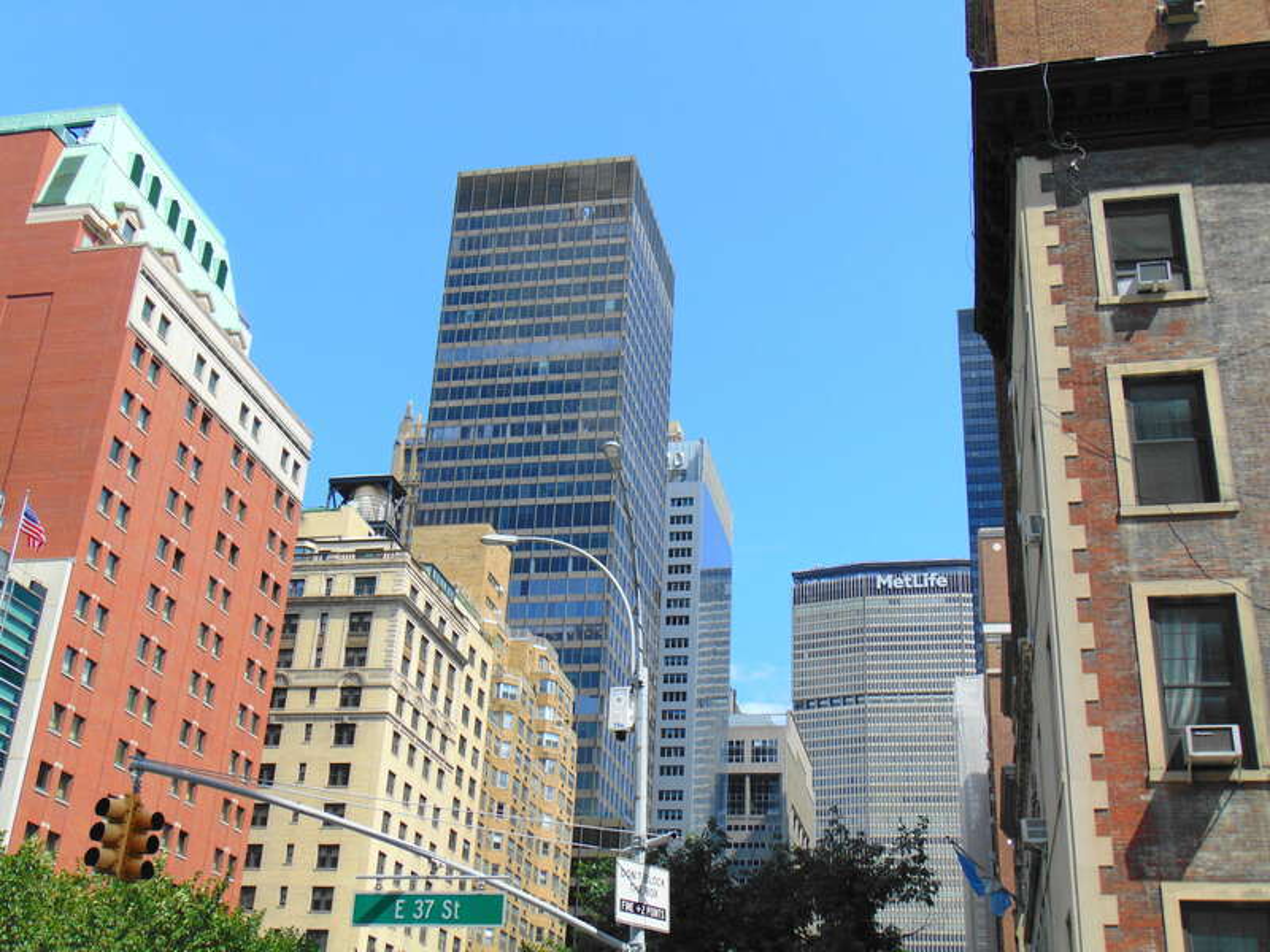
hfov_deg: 44.8
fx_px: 1541
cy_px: 476
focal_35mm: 42
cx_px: 635
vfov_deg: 34.3
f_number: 8.7
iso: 80
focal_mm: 7.6
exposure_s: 1/160
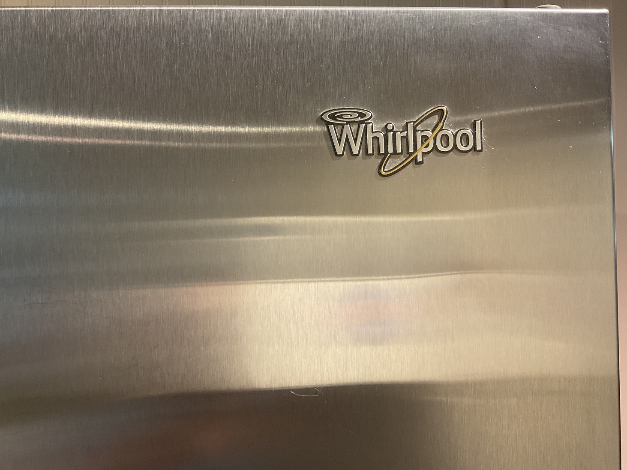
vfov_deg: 46.8
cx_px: 319
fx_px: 543
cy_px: 238
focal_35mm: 30
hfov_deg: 60.0
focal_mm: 3
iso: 100
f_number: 1.8
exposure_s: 1/60
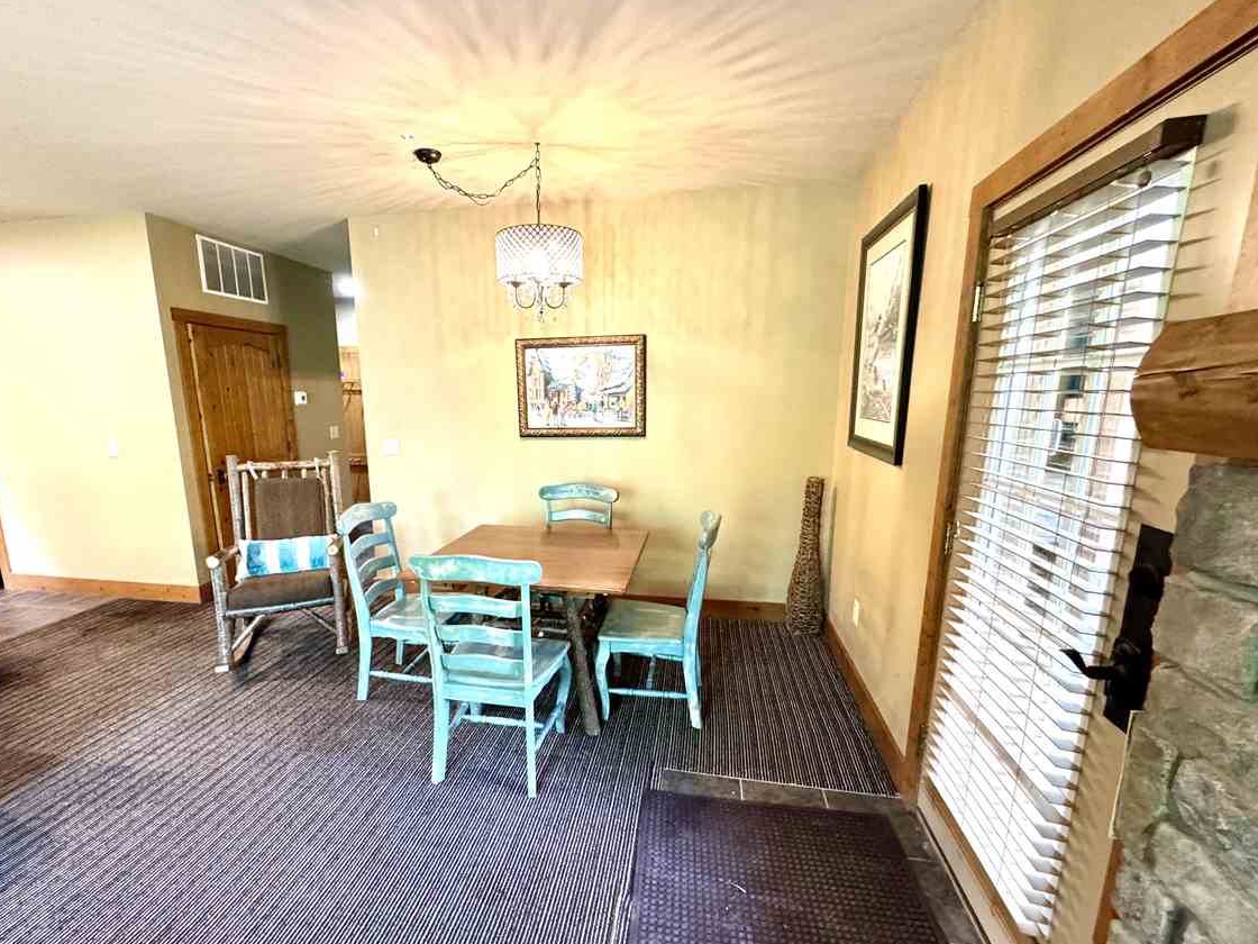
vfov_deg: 78.0
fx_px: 581
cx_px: 585
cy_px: 511
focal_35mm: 16
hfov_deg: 94.3
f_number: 2.2
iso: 640
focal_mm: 2.22
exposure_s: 1/60
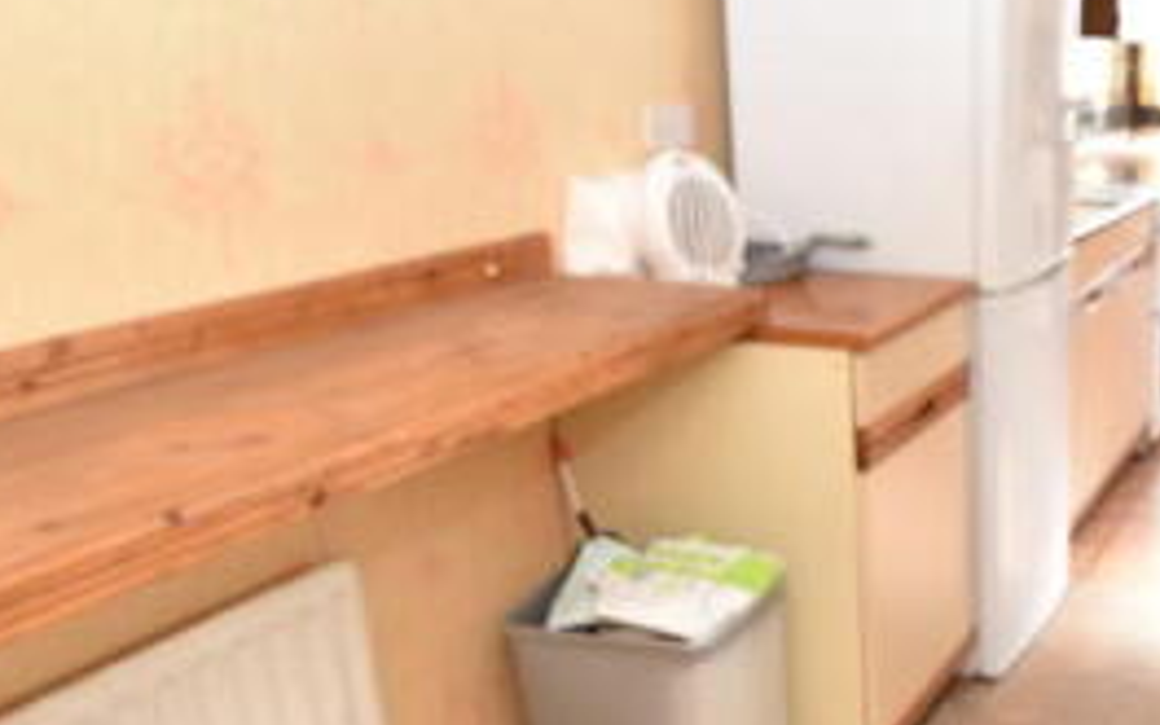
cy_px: 398
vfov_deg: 33.6
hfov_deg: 45.3
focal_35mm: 38
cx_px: 1101
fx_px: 1201
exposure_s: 1/125
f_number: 5.6
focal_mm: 10
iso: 800
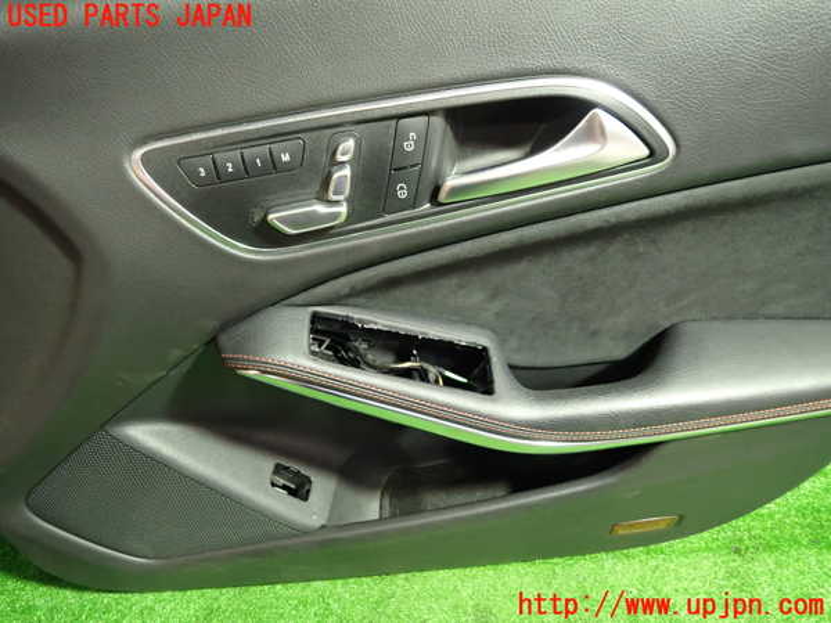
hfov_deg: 69.4
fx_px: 600
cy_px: 312
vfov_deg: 54.9
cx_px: 416
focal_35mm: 25
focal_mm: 4.5
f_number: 2
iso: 800
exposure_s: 1/30
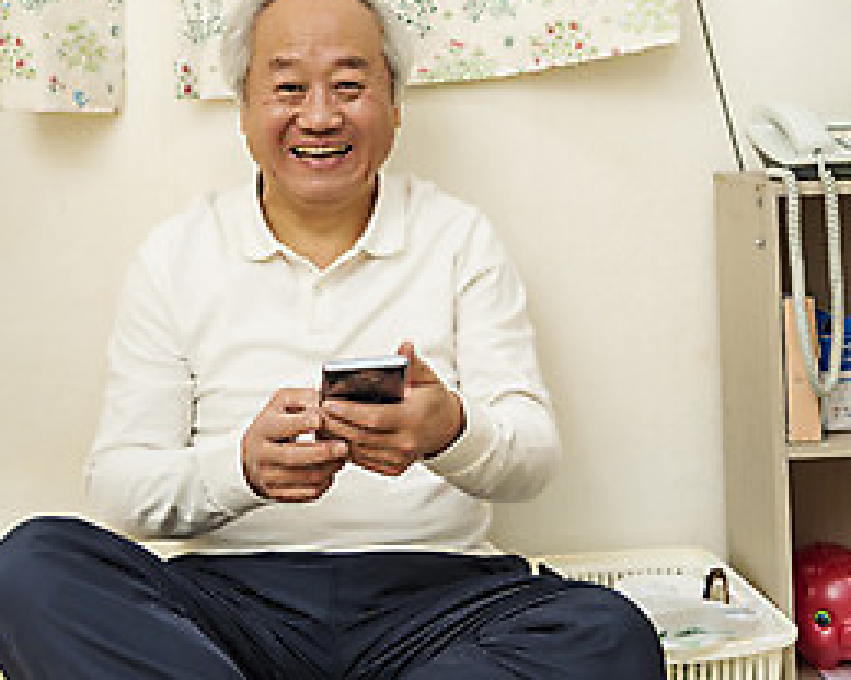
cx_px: 429
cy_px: 30
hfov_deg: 31.0
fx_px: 1536
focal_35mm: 61
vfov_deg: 24.1
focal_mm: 42
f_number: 2.8
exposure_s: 1/125
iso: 320
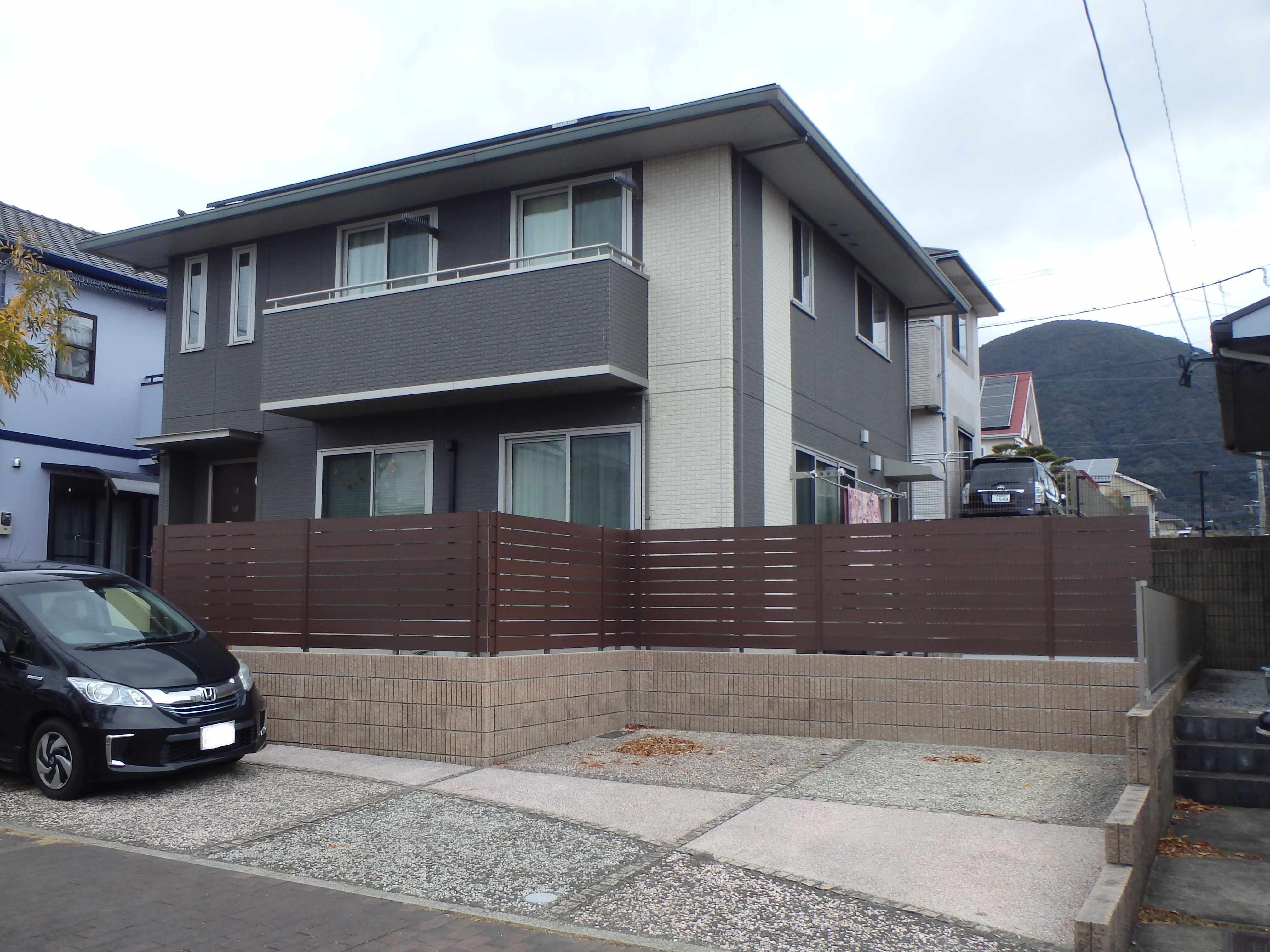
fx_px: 1174
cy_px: 520
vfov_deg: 44.1
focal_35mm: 32
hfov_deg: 56.7
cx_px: 577
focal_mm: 5
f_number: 3.9
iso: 125
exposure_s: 1/160
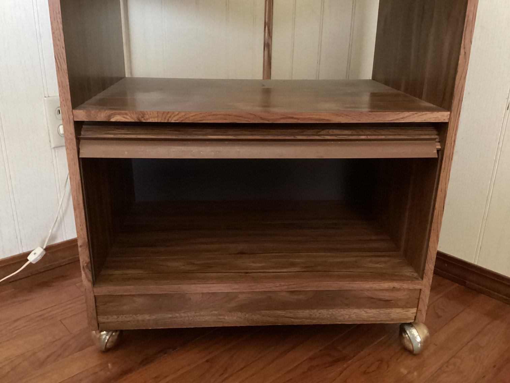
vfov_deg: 45.4
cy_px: 192
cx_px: 255
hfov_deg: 58.3
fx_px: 457
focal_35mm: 31
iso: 800
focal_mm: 3.3
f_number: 2.4
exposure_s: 1/15
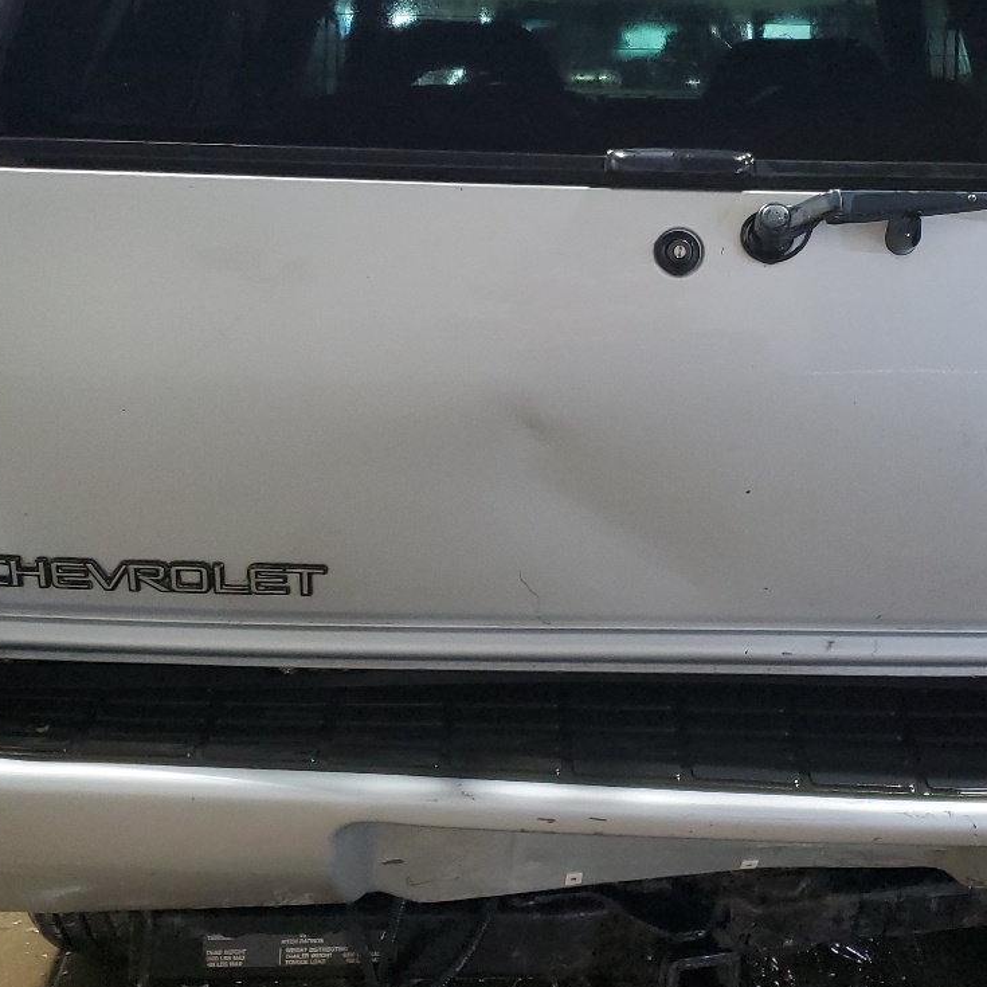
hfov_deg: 33.7
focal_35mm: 50
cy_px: 330
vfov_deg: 33.7
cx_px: 667
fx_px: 1613
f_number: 1.5
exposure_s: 1/60.2
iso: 133
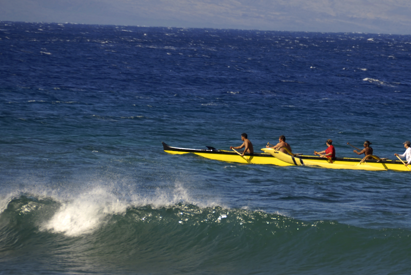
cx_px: 299
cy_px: 132
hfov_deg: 4.2
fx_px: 5670
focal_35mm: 496
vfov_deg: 2.8
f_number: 6.3
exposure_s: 1/160
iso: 100
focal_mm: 200
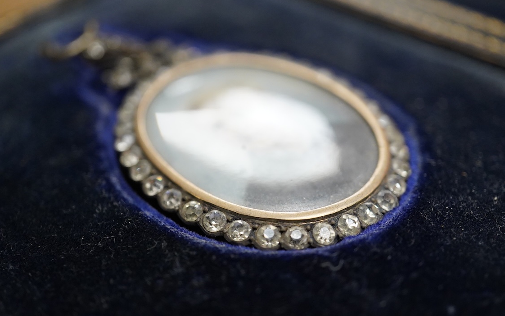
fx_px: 633
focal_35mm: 46
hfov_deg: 43.5
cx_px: 252
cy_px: 150
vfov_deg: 28.0
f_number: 5
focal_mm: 30
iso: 3200
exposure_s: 1/400
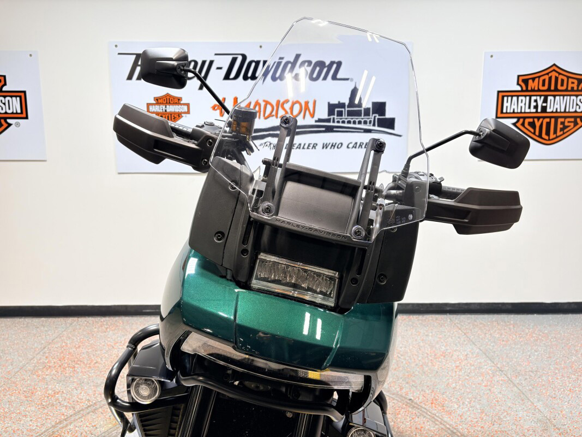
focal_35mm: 26
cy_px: 218
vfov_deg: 53.1
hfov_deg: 67.3
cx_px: 291
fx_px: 437
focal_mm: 5.96
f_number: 1.6
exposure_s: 1/120
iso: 40
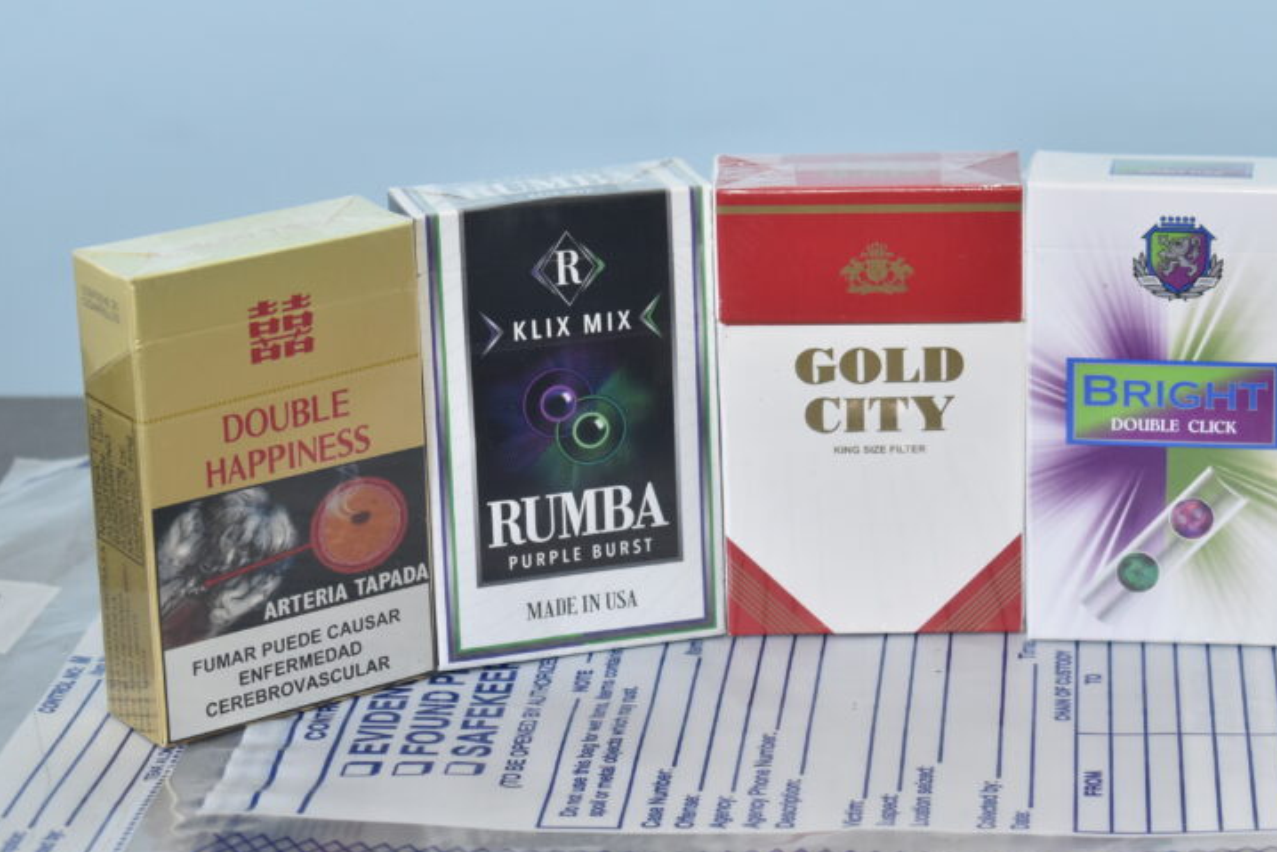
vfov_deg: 11.6
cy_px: 376
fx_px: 4176
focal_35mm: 118
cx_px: 873
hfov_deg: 17.3
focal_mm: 55
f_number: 7.1
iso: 800
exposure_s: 1/60
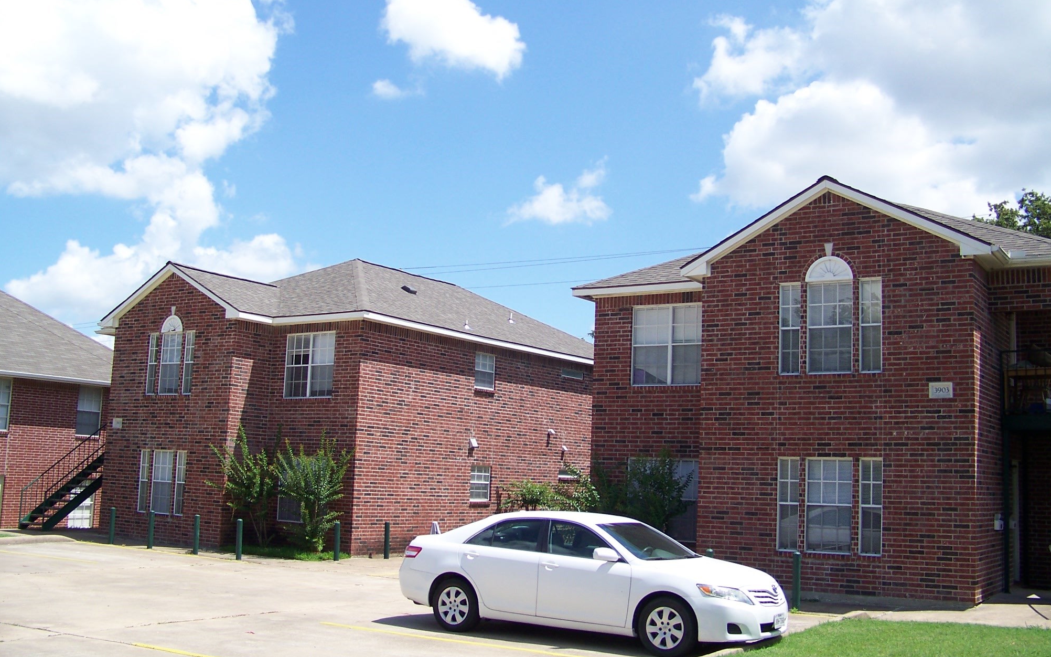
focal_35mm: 39
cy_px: 299
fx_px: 1117
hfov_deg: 50.4
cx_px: 518
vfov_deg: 32.7
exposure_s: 1/800
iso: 64
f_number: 2.8
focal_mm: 5.85
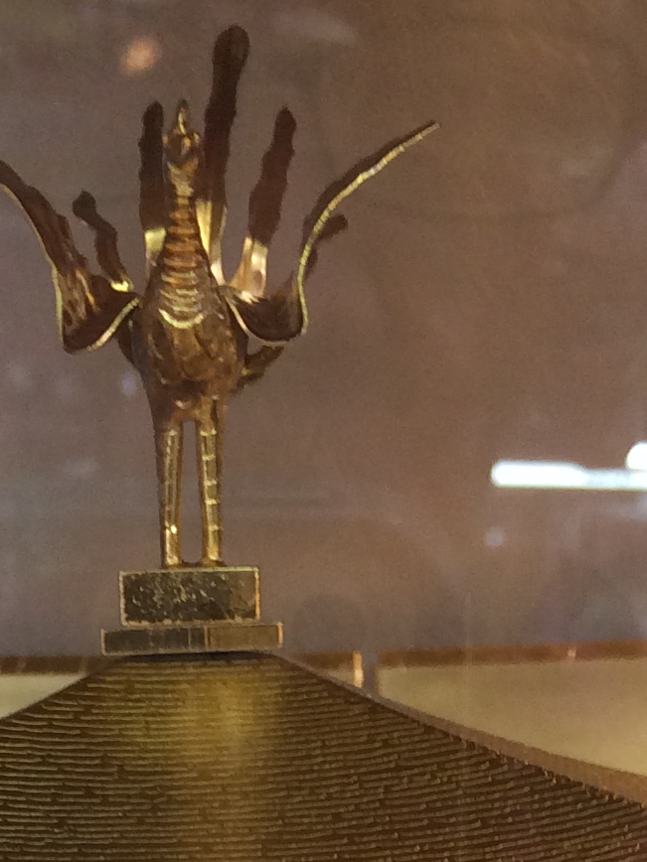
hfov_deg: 13.6
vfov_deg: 15.6
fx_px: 2716
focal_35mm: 109
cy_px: 1527
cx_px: 204
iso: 100
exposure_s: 1/30
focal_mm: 4.15
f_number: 2.2
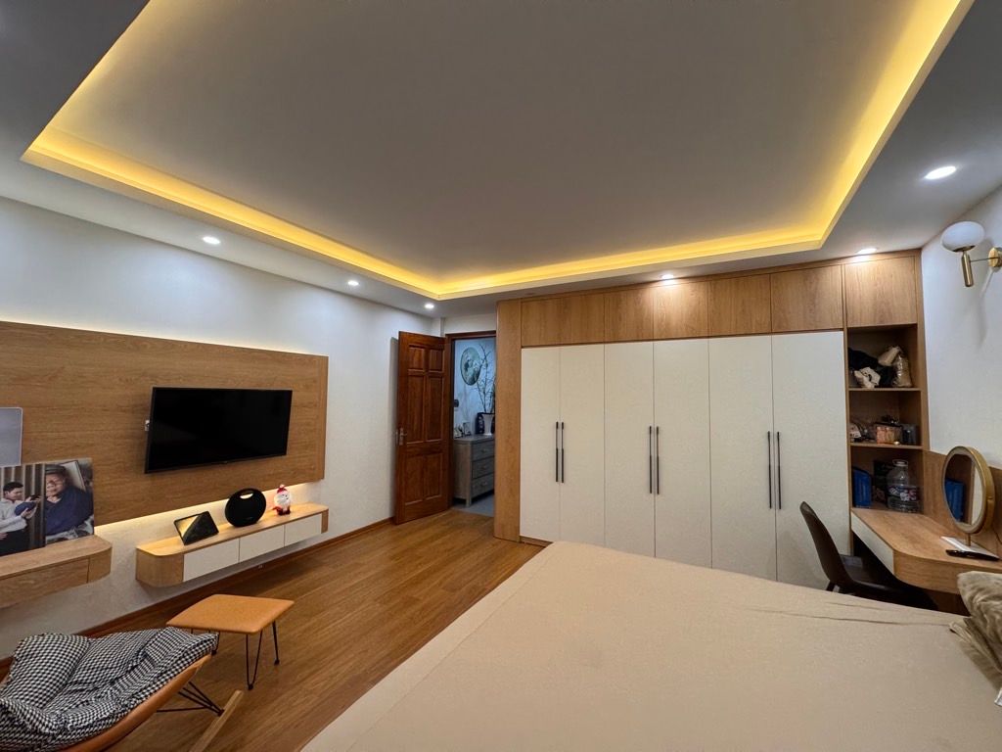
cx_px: 501
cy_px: 376
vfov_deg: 85.7
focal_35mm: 14
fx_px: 405
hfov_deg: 102.1
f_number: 2.2
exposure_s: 1/100
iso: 160
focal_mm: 2.22
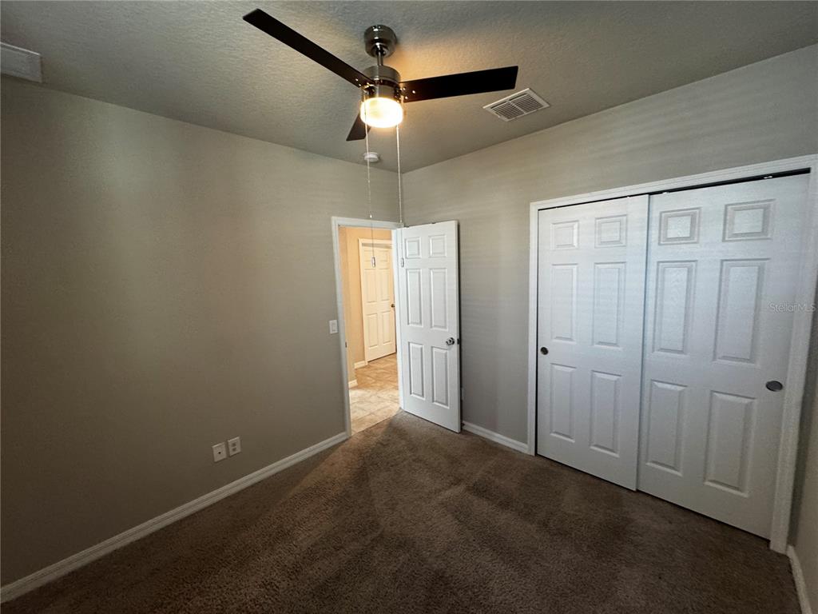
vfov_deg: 85.7
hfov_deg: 102.1
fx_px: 331
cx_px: 409
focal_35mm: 14
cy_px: 307
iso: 200
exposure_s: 1/60
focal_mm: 2.22
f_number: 2.2
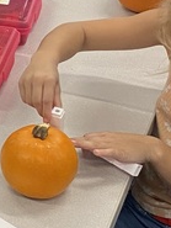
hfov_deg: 9.9
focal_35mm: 144
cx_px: -106
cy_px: 23
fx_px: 947
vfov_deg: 13.6
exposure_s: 1/75
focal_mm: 4.25
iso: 125
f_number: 1.8
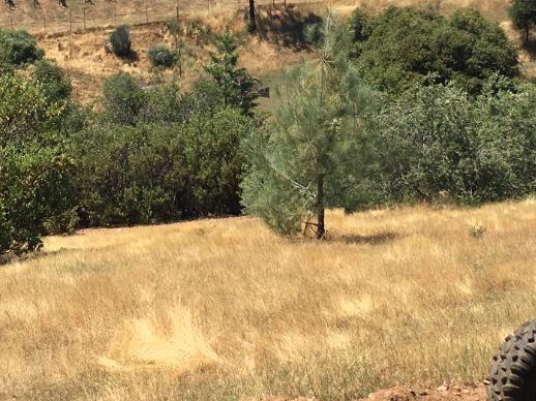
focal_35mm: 84
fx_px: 1300
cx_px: 246
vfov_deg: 17.4
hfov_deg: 23.3
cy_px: 65
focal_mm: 4.15
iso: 25
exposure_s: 1/1451
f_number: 2.2
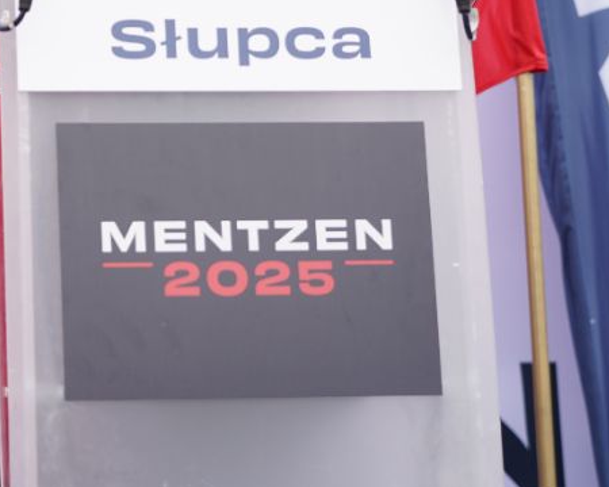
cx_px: -1
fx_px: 2541
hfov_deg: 13.5
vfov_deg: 10.8
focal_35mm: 141
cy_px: -66
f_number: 4
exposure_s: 1/100
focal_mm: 52
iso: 100
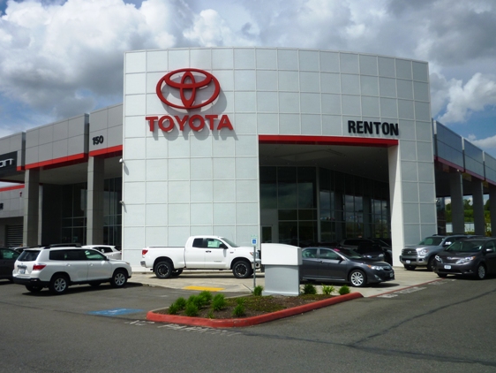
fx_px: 473
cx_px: 238
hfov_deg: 55.3
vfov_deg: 43.0
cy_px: 193
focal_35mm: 33
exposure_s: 1/640
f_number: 5.6
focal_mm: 5.2
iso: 80
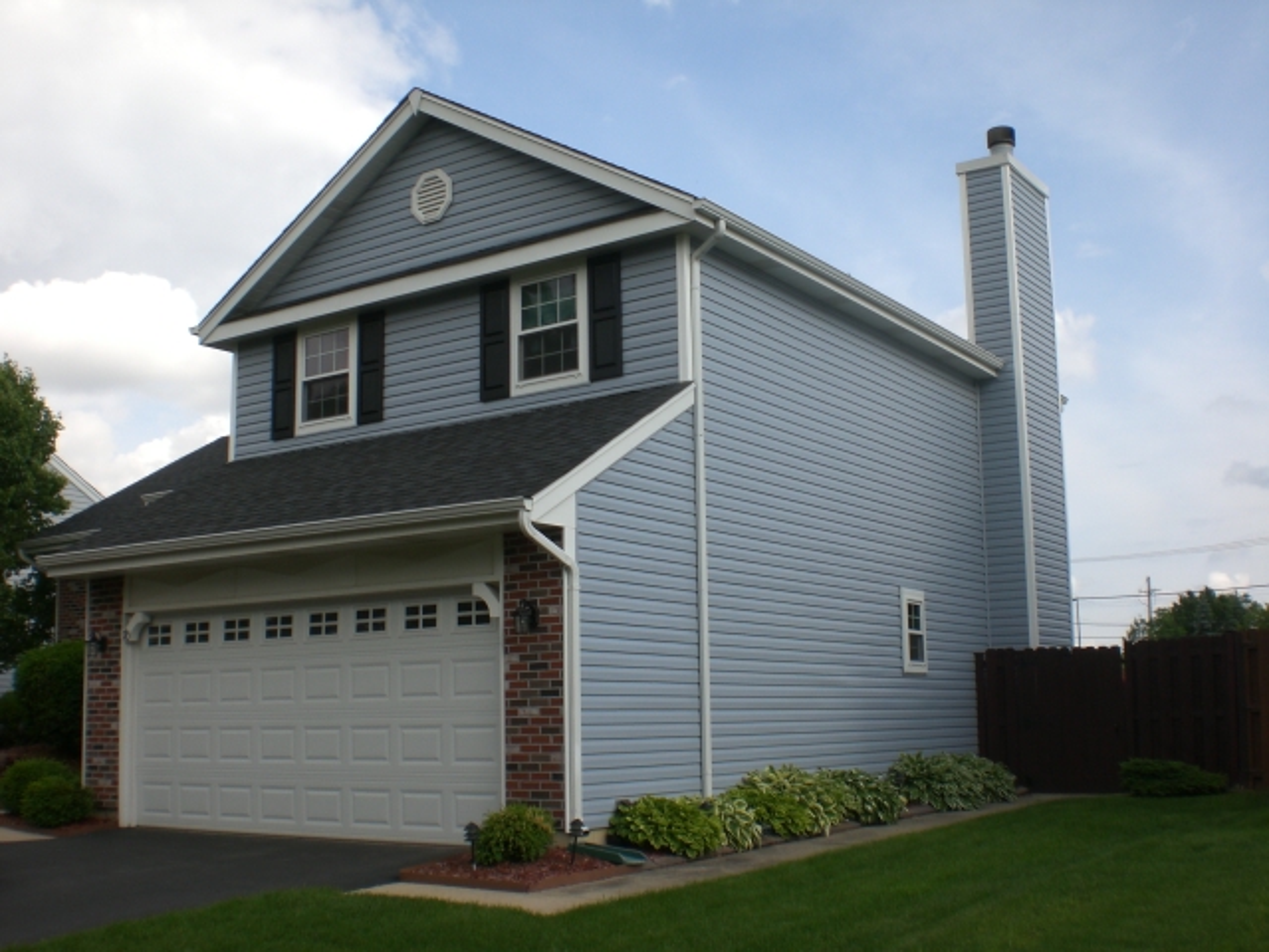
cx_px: 634
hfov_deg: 49.0
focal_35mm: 38
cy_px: 476
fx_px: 1393
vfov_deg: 37.7
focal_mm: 6.3
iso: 50
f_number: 4.4
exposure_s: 1/400
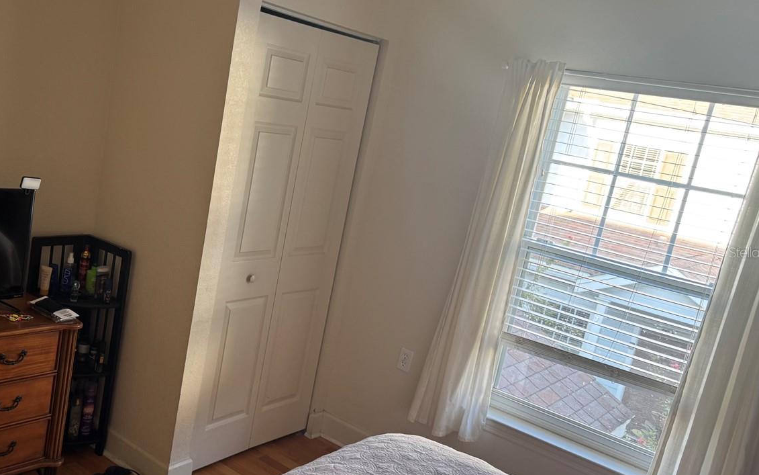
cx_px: 255
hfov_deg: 53.0
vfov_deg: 35.3
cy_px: 252
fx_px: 745
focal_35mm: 36
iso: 160
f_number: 1.78
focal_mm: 6.76
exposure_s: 1/121
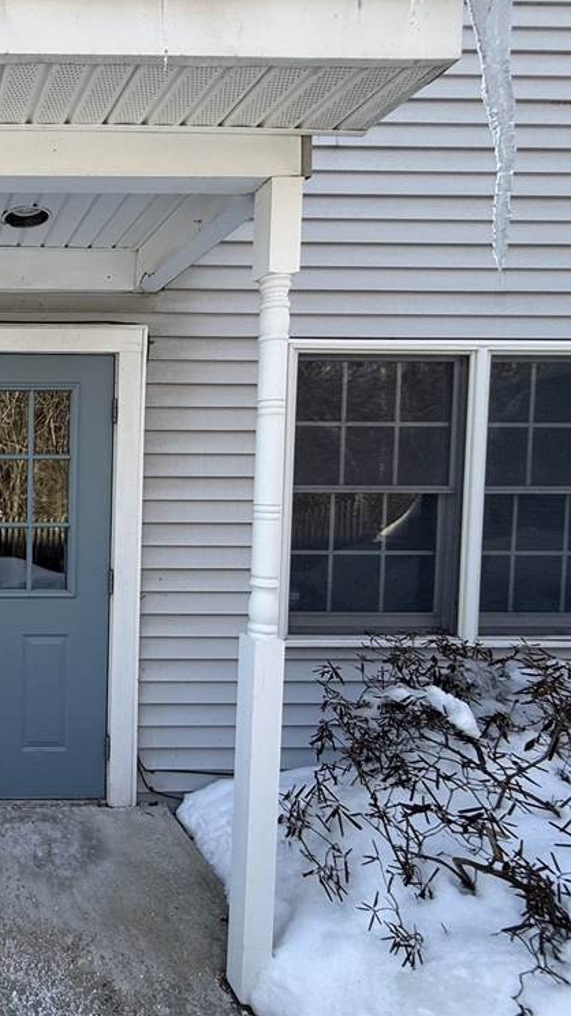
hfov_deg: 41.4
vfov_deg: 83.8
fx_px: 566
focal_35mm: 21
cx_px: -72
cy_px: 493
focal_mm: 2.22
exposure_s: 1/262
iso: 50
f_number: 2.2
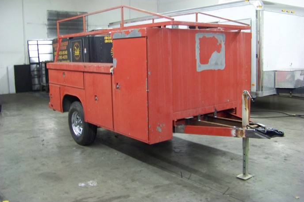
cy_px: 96
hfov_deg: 50.7
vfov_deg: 35.0
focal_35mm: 38
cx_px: 151
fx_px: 321
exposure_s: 1/15
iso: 400
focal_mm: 5.85
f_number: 2.8
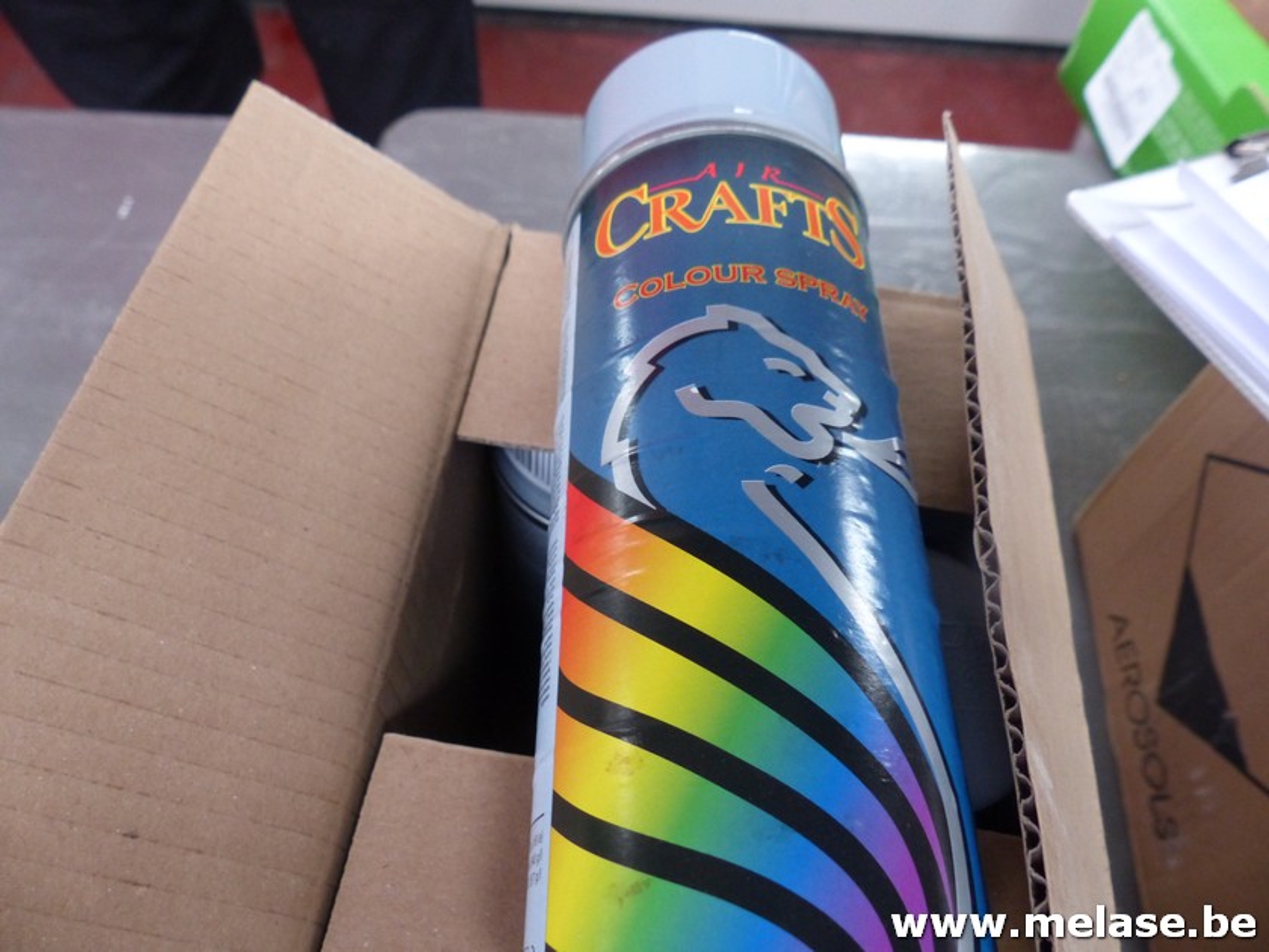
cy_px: 476
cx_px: 634
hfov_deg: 69.4
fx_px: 916
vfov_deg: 54.9
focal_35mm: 25
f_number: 2.8
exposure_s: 1/30
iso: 400
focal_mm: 4.5
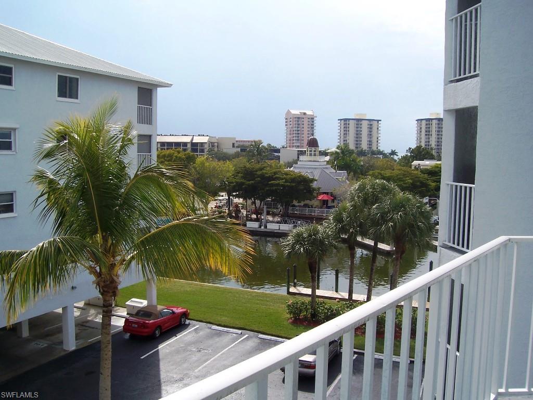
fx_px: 524
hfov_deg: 54.0
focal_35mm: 34
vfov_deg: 41.8
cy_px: 200
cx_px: 266
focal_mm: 5.6
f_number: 5.6
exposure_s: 1/500
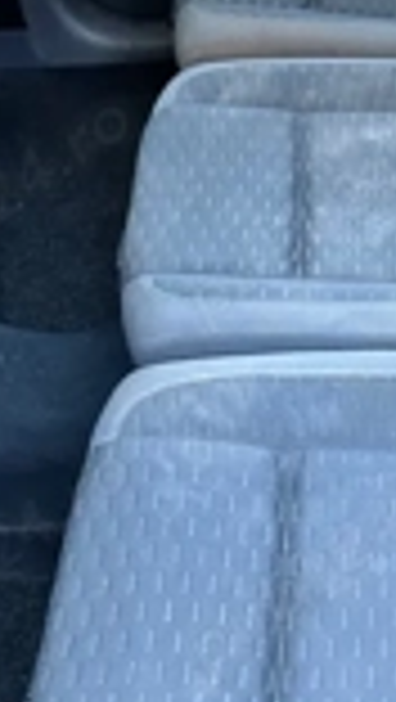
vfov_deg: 31.3
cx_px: 423
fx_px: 1248
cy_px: 266
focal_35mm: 67
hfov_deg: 17.5
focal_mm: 6.86
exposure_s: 1/55
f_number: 1.78
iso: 1000
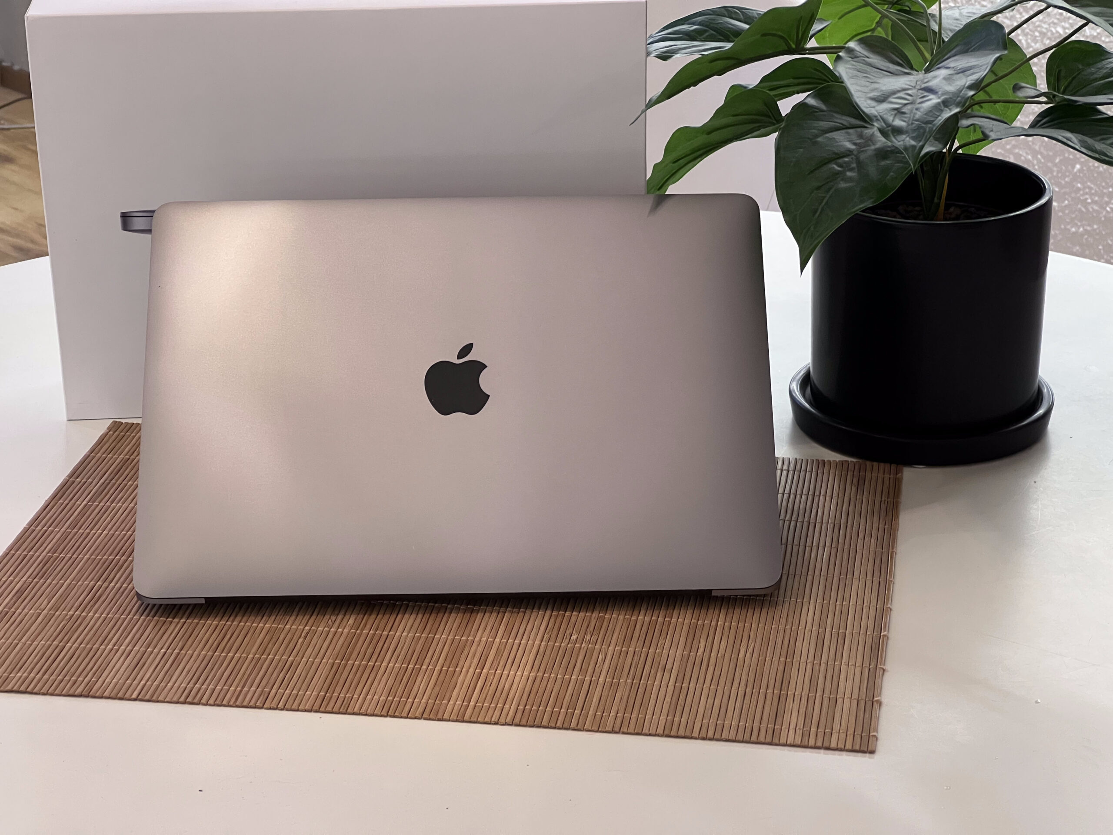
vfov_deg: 19.1
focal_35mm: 77
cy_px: 418
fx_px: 2476
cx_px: 556
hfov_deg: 25.3
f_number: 2.8
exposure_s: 1/60
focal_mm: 9
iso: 200
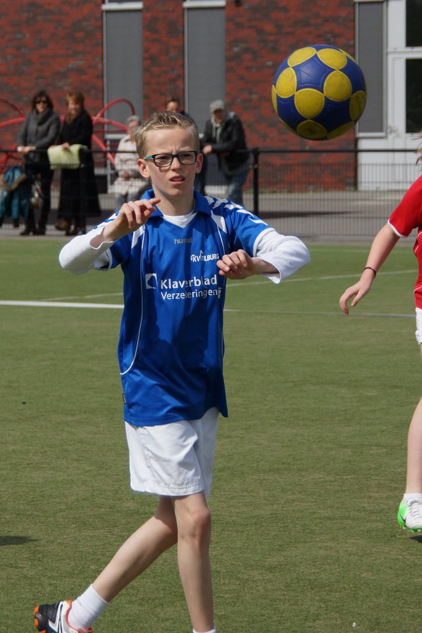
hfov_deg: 12.2
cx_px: 211
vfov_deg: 18.2
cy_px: 316
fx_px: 1979
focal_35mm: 112
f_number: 5.6
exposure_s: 1/2000
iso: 200
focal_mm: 75
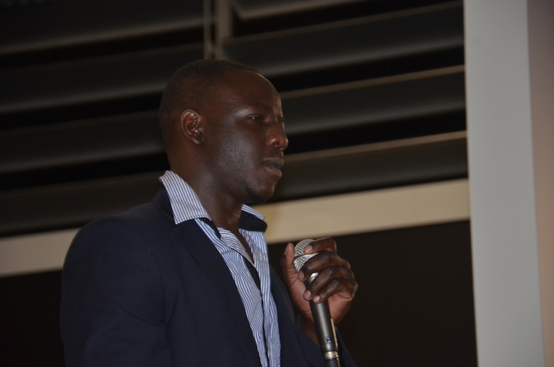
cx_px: 277
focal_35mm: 158
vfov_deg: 8.7
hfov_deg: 13.1
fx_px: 2419
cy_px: 184
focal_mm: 105
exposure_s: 1/60
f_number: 5.6
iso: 800
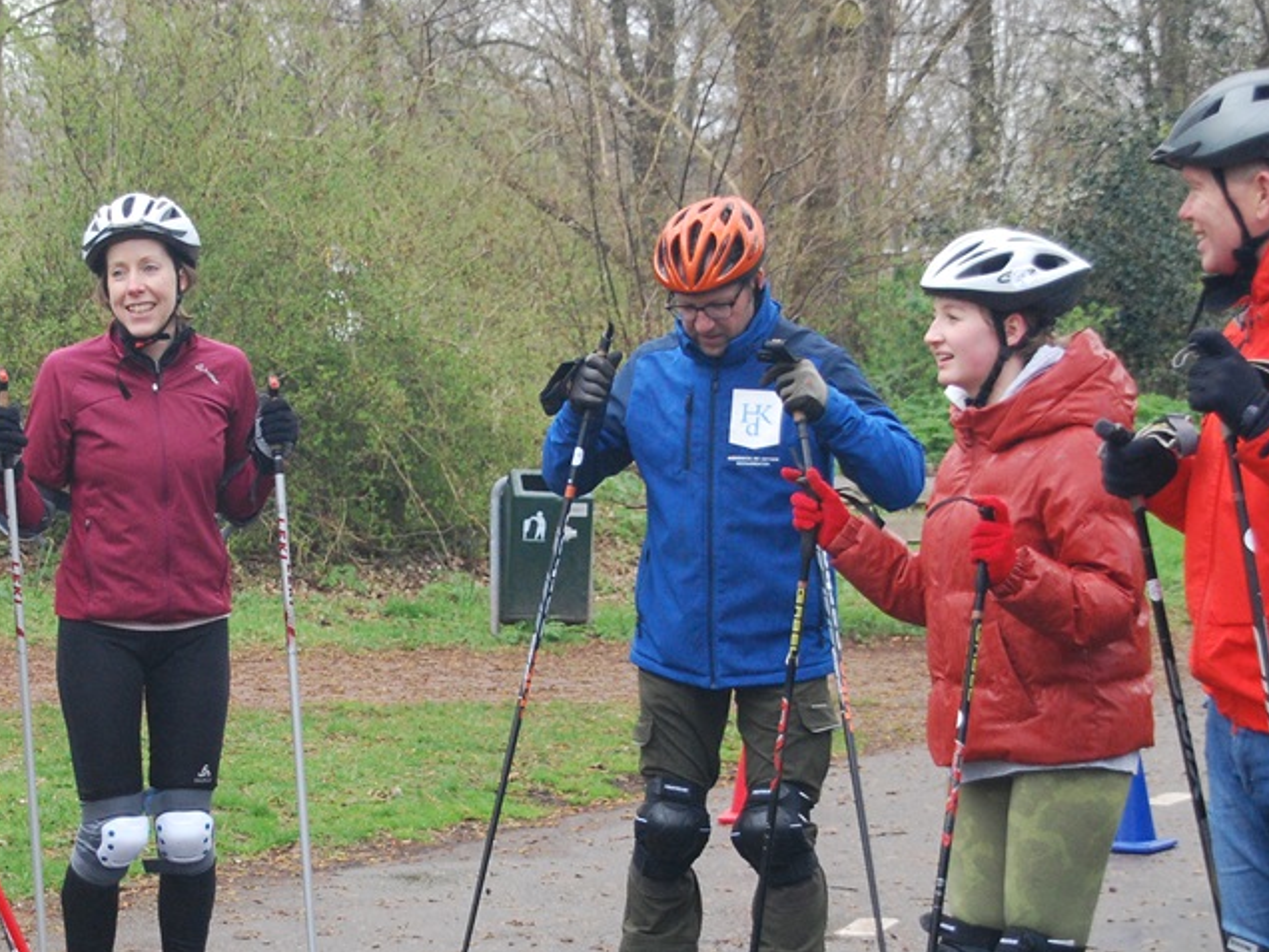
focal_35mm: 118
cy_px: 752
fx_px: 4326
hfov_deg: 16.6
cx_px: 347
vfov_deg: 12.5
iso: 720
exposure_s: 1/500
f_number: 4.8
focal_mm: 40
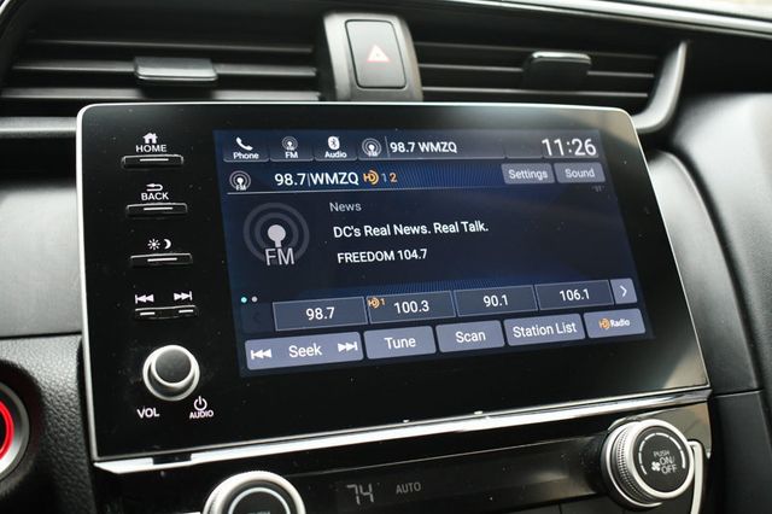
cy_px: 257
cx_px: 386
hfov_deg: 48.5
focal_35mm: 40
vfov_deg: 33.4
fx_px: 857
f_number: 4
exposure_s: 1/200
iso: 800
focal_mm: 27
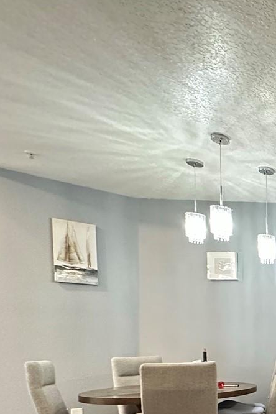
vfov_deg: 49.6
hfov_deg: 23.4
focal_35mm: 35
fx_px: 402
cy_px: 357
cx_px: 475
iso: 800
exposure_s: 1/40
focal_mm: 2.22
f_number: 2.2
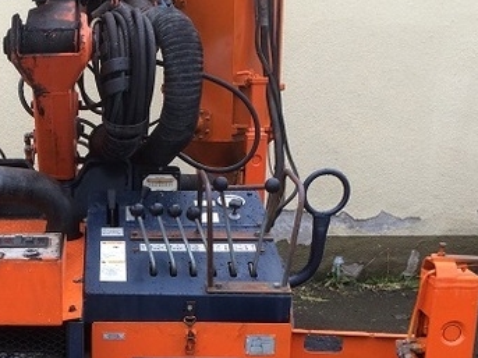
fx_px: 966
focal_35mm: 70
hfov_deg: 26.7
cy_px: 323
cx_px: 35
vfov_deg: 20.6
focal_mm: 4.12
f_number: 2.2
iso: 40
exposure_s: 1/120
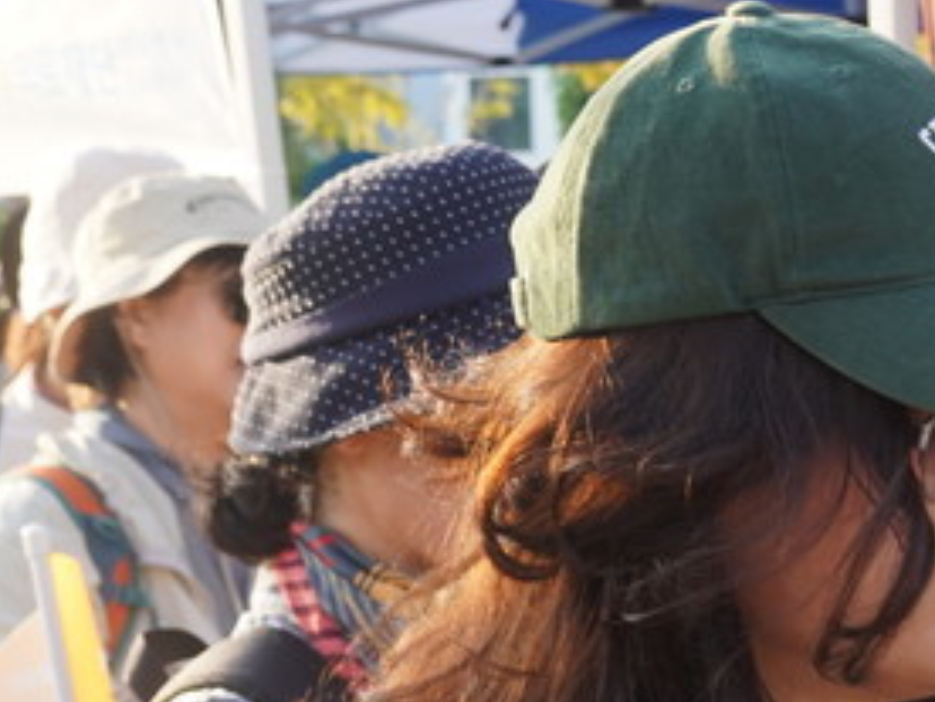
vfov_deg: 10.3
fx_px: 3788
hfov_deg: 13.5
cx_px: 1281
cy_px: 941
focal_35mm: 140
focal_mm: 21
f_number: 4.5
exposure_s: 1/80
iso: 100
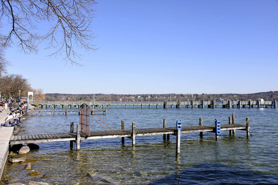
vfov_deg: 41.1
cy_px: 92
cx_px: 139
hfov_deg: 58.8
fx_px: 247
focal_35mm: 32
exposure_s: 1/160
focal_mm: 32
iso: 125
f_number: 9
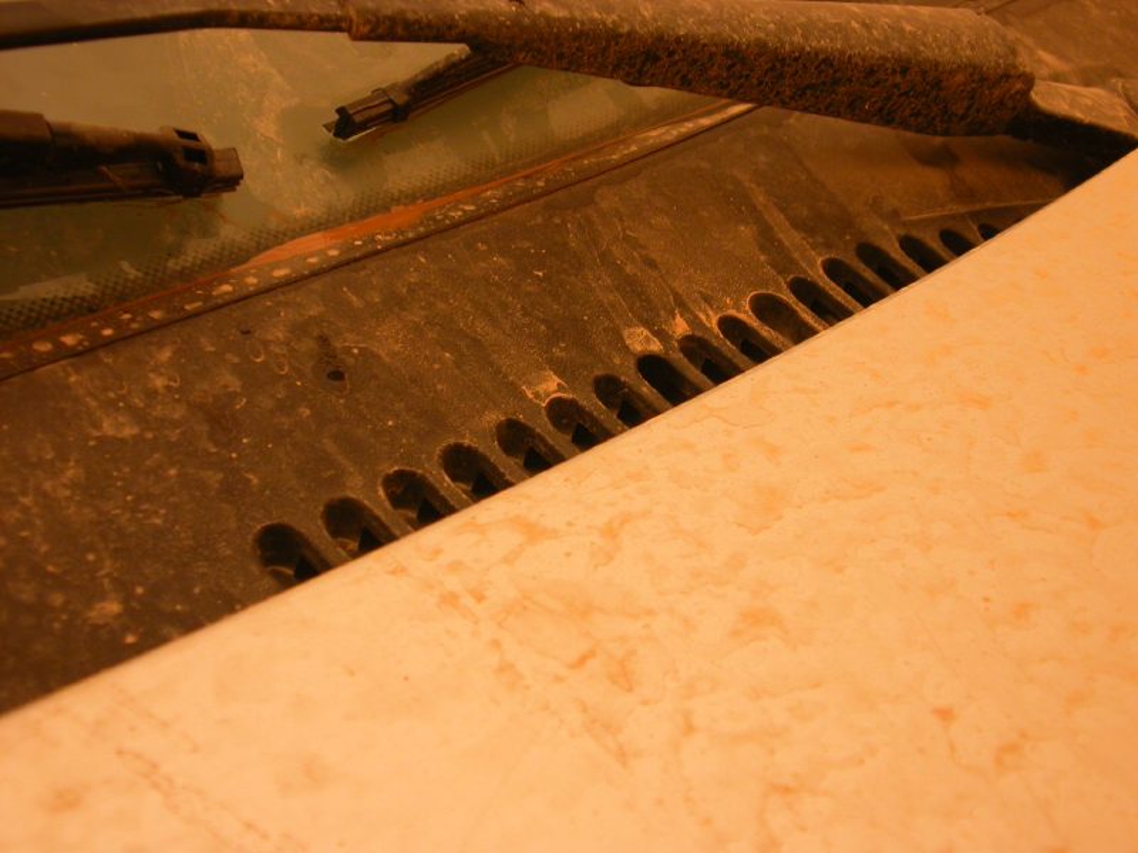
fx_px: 2531
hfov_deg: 25.3
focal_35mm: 77
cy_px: 426
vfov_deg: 19.1
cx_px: 569
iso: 100
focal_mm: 16
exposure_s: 1/80
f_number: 3.4
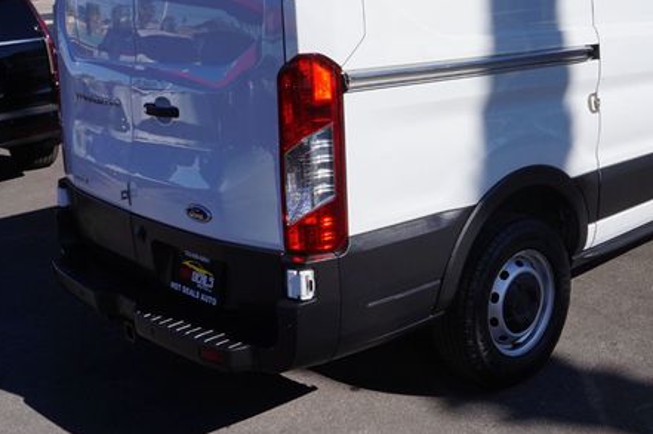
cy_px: 123
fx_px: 828
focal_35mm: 46
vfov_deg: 29.0
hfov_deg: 42.4
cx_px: 440
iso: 100
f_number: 14
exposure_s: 1/160
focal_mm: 21
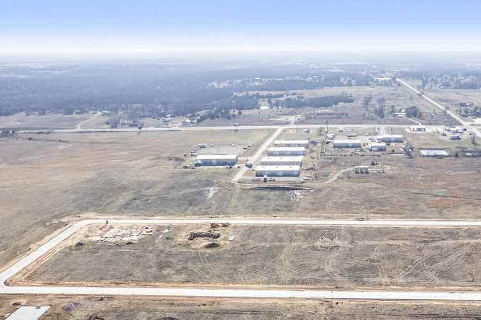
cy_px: 246
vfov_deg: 35.0
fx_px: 494
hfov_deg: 50.6
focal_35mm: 37
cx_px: 336
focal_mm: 8.38
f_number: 2.8
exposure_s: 1/2000
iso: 150
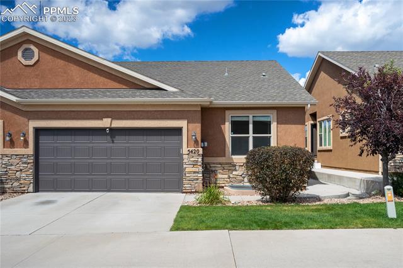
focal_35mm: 34
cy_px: 134
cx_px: 202
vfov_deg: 38.8
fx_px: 380
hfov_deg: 55.8
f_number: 6.3
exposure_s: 1/1250
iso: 1250
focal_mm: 34
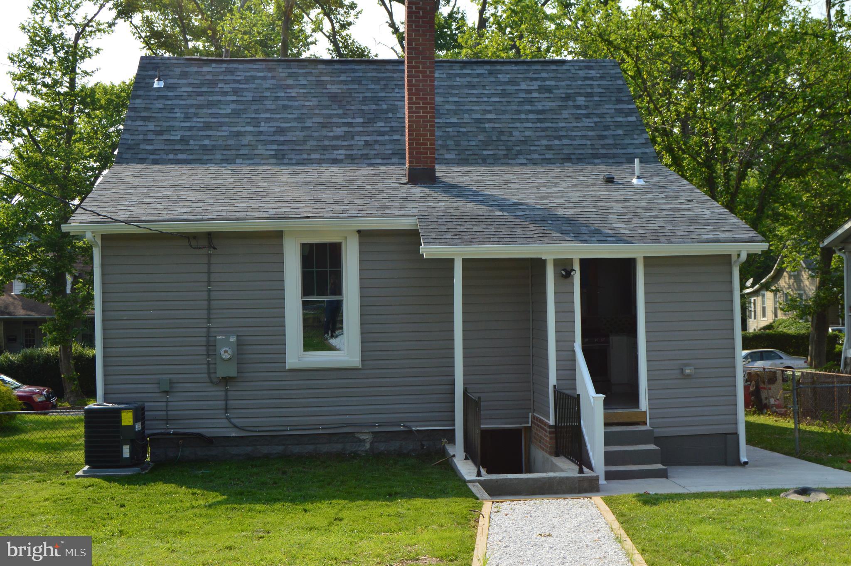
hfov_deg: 43.6
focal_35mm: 45
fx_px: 1063
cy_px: 283
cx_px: 426
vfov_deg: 29.8
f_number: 11
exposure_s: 1/400
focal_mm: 30
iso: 400
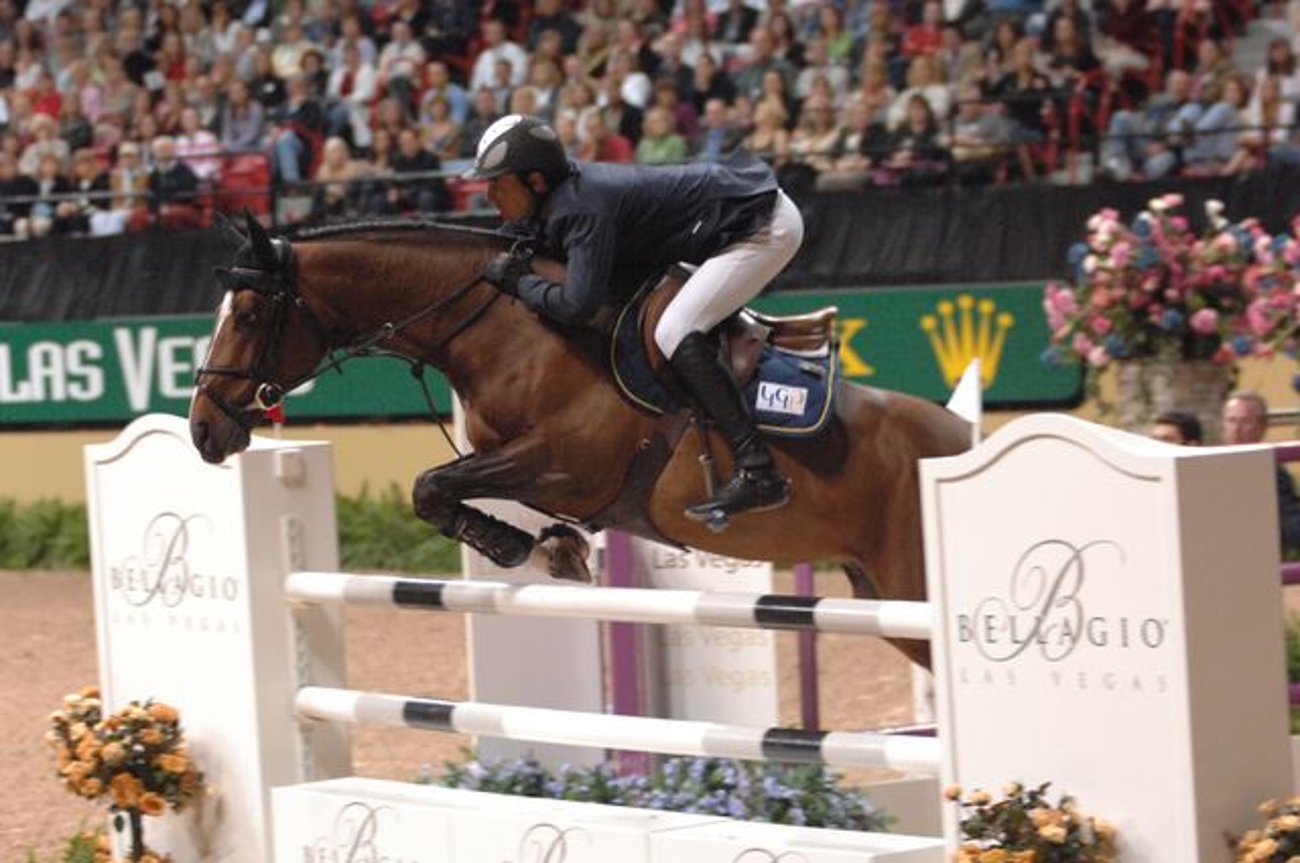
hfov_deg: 16.1
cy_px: 432
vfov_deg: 10.7
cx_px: 650
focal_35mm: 128
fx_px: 4598
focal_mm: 85
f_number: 2.8
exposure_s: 1/320
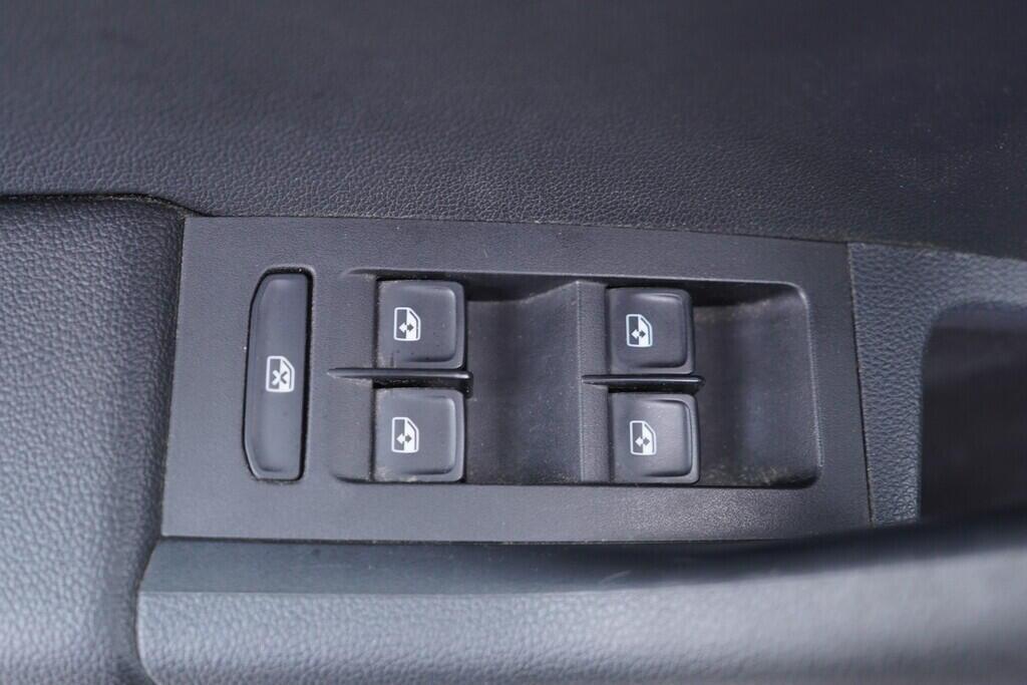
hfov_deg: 53.1
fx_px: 1027
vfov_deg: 36.9
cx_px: 514
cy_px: 342
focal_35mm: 36
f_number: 2.8
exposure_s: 1/40
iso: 500
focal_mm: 24
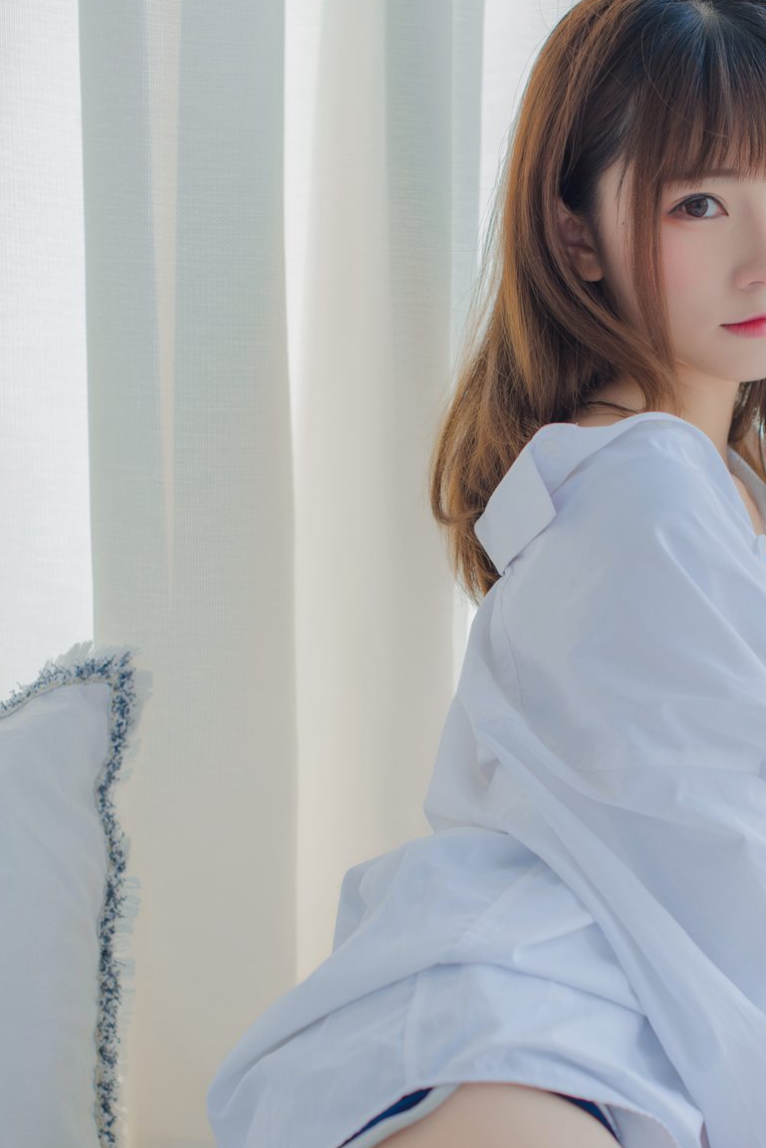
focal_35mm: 78
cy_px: 713
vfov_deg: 25.9
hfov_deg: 17.4
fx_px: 2489
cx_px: 574
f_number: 2.5
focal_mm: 50
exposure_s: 1/200
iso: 100
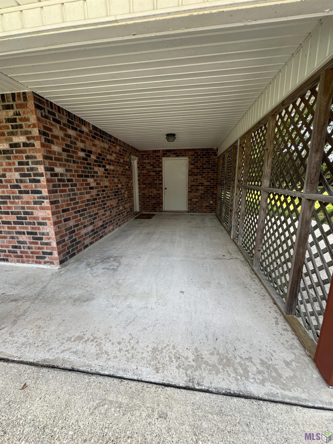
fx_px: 180
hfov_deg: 85.7
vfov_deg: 102.1
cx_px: 166
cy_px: 222
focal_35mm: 14
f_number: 2.2
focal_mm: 2.22
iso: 40
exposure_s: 1/162
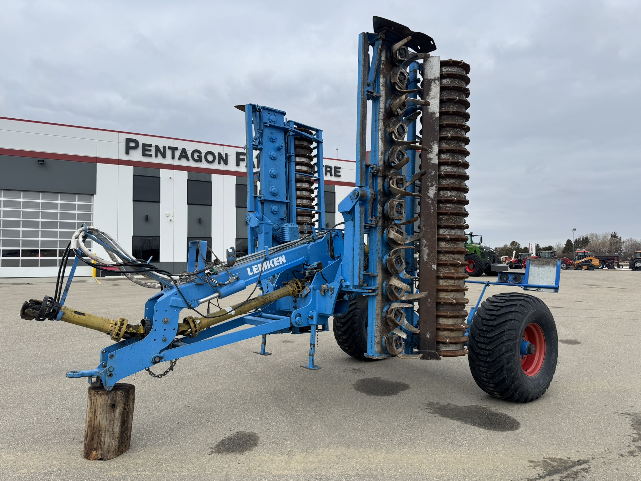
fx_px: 444
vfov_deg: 56.8
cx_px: 320
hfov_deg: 71.6
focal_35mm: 24
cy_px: 240
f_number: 1.78
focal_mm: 6.76
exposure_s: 1/4049
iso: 80
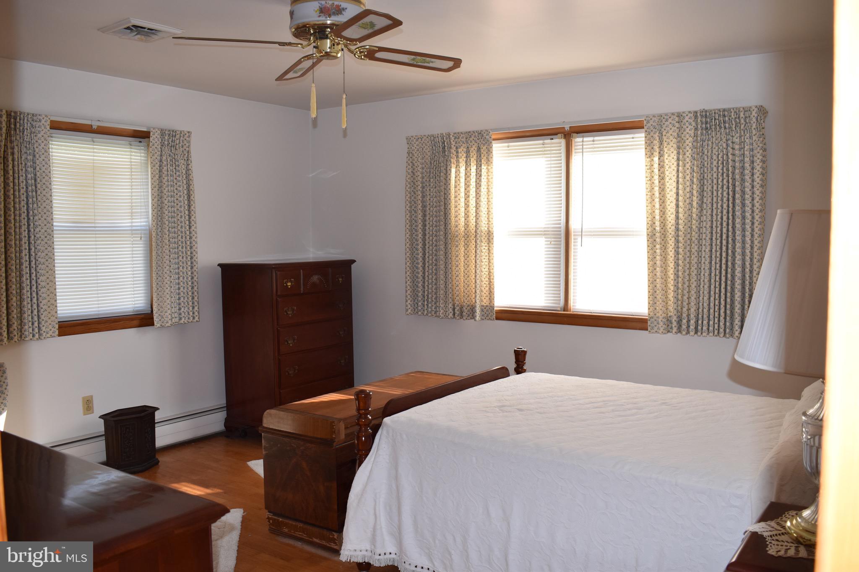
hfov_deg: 61.9
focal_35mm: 30
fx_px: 716
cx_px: 430
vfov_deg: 43.6
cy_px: 286
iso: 400
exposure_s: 1/100
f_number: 5
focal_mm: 20
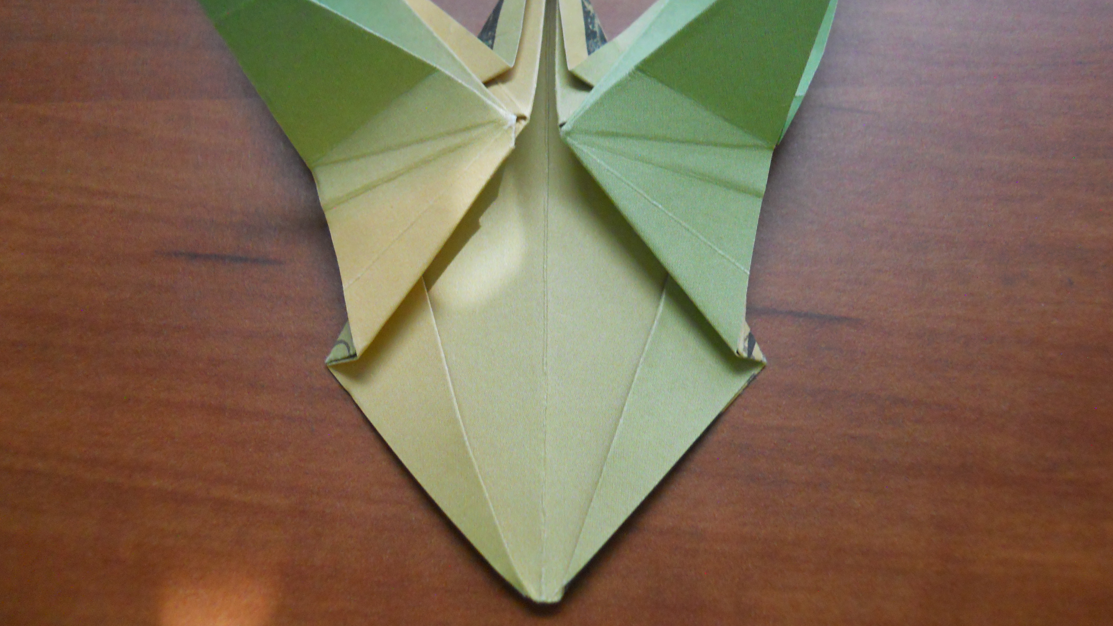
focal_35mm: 31
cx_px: 560
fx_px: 915
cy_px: 218
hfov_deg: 62.6
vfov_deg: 37.4
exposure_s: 1/160
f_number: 2.7
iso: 400
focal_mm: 5
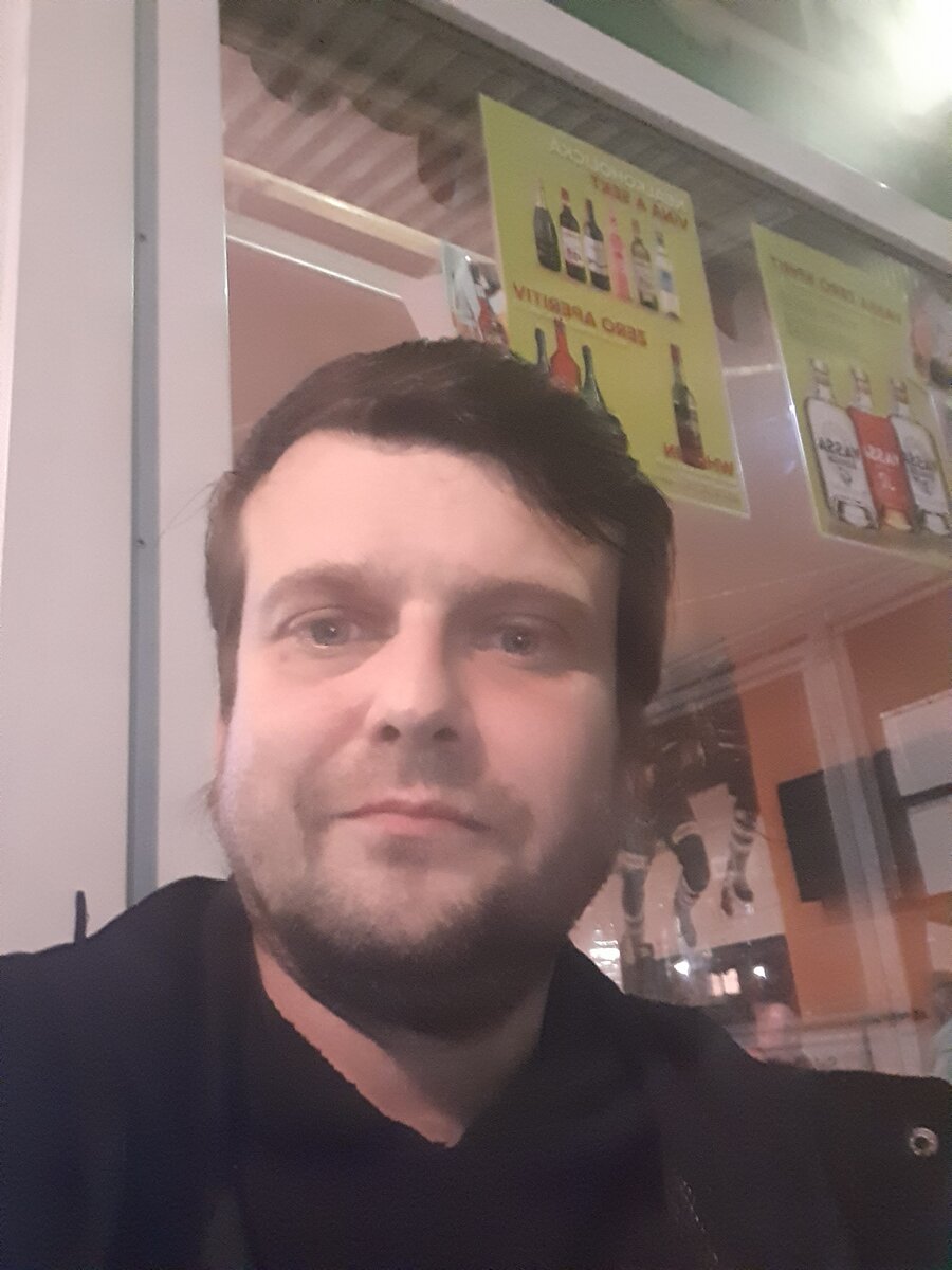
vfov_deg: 58.4
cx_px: 476
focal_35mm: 31
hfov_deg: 45.4
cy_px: 635
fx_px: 1137
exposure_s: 1/8
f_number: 2
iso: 1250
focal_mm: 2.61
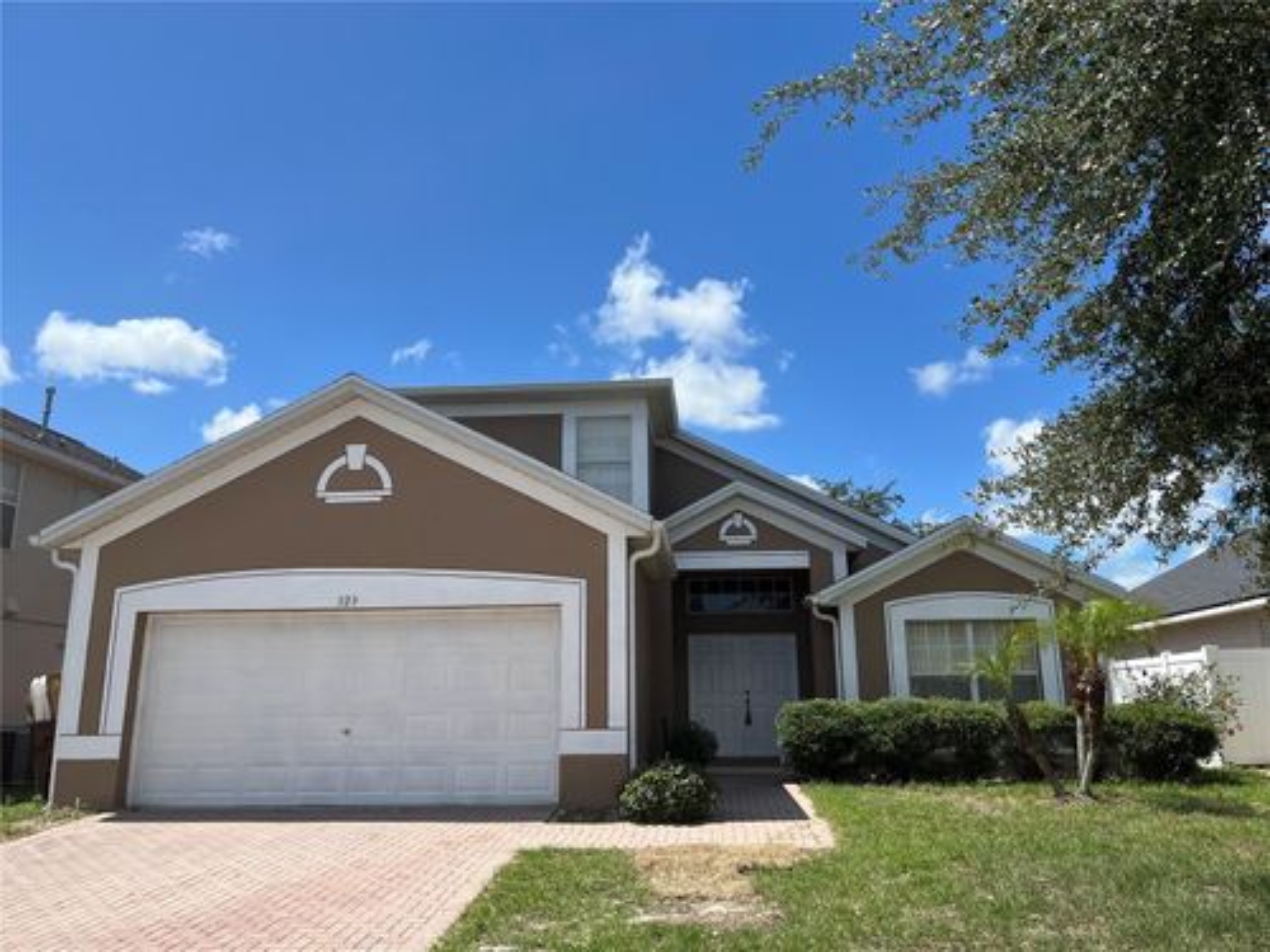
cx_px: 635
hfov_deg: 67.3
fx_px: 954
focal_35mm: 26
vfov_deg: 53.1
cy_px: 476
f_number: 1.6
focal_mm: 5.1
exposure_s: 1/4016
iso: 50
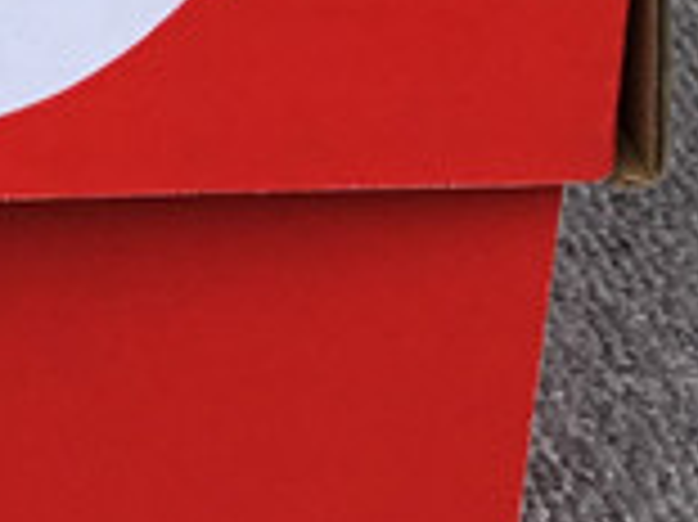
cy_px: -416
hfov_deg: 10.4
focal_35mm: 180
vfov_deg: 8.0
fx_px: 3627
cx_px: -545
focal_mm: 3.3
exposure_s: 1/172
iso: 25
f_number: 2.4
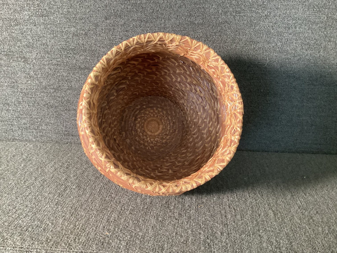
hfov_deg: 58.3
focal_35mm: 31
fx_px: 302
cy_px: 126
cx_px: 168
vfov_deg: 45.4
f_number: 2.4
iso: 800
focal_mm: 3.3
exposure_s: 1/30
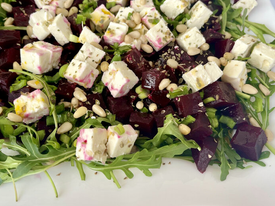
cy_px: 96
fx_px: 302
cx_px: 124
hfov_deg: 48.9
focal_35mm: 38
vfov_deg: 37.7
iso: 32
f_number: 1.6
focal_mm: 5.1
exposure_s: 1/1048
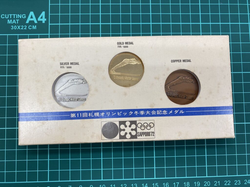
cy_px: 94
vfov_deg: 53.1
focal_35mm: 26
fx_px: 188
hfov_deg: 67.3
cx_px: 125
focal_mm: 4.25
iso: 64
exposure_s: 1/120
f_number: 1.8
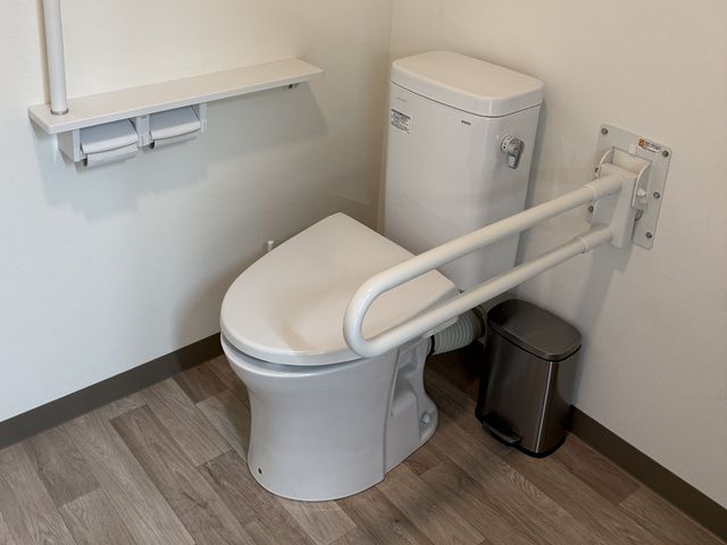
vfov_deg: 56.8
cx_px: 364
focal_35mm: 24
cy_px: 272
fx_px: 504
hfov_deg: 71.6
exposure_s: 1/121
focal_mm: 6.76
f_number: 1.78
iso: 200
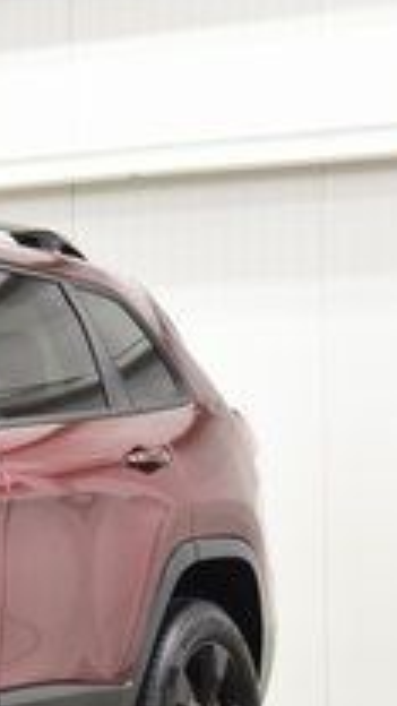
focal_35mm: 184
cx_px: -478
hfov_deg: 6.4
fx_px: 3443
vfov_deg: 11.7
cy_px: 518
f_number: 7.1
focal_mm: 38
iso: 1250
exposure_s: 1/30
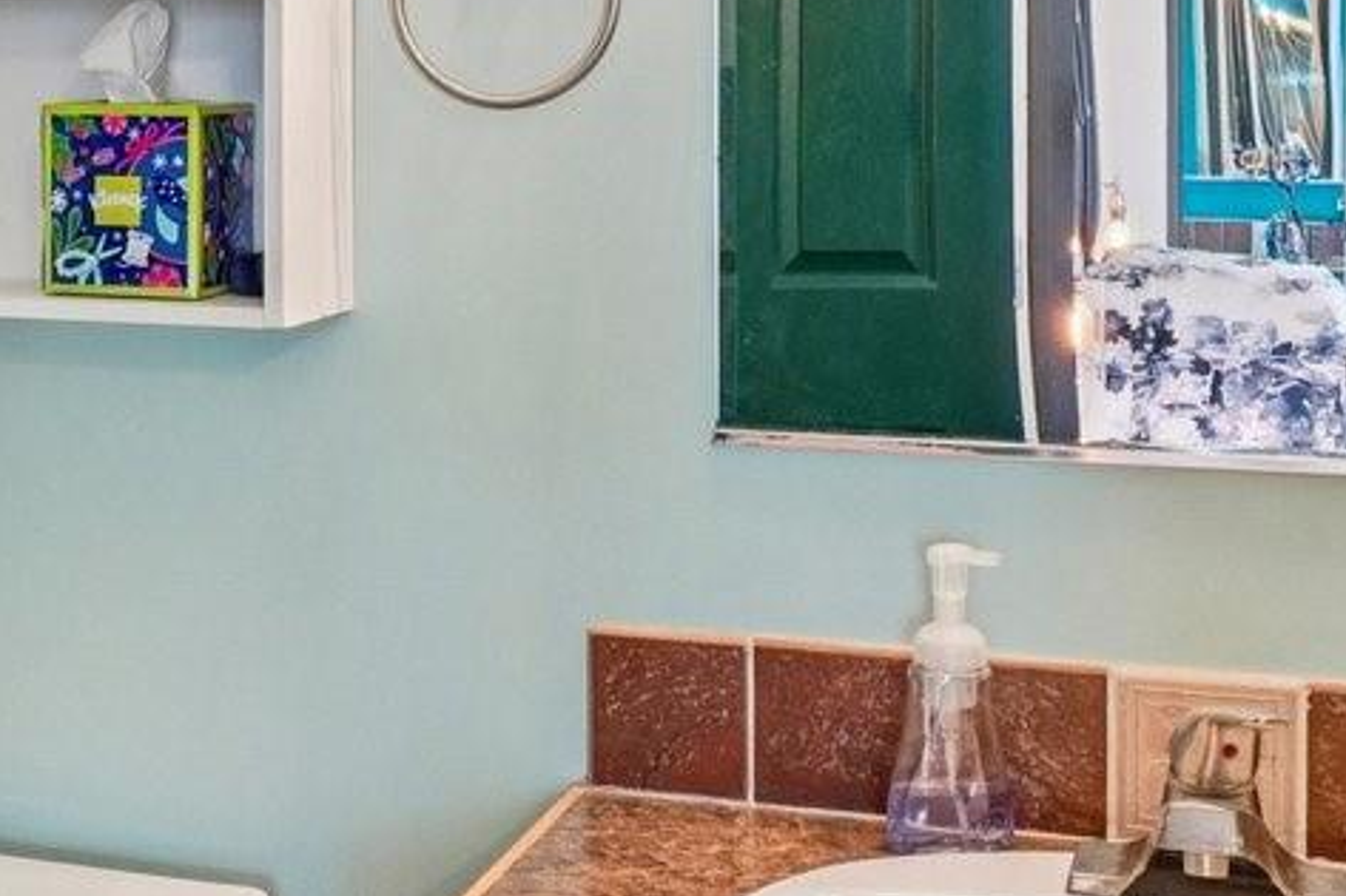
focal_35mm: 65
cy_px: 166
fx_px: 2429
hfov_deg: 29.6
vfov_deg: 20.6
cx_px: 125
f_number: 8
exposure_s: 1/10
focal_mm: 10
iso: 400
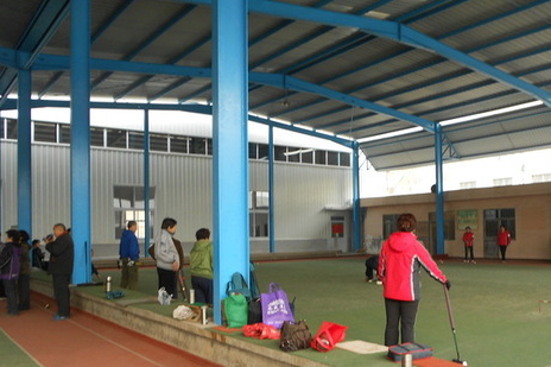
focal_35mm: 35
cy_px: 216
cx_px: 330
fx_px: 535
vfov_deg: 37.7
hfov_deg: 54.1
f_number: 3.2
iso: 100
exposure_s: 1/30
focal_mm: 4.6
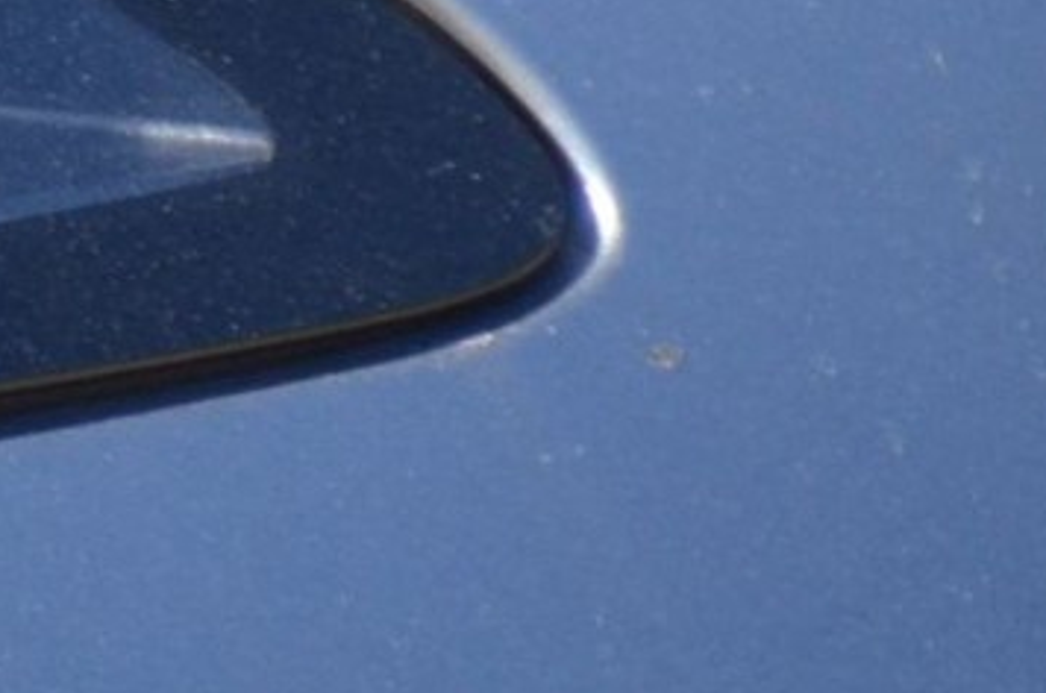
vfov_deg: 0.8
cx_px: -2453
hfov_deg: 1.1
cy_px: -1048
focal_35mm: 1791
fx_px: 51945
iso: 560
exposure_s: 1/1000
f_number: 5.6
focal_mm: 170
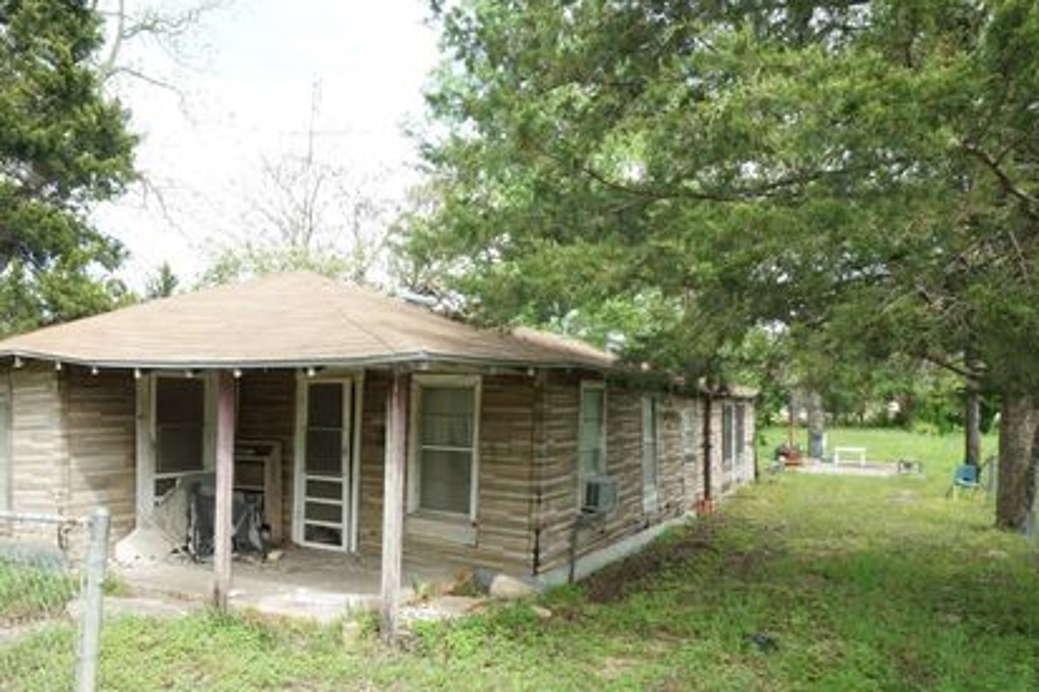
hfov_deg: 75.9
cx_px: 468
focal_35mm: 23
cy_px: 409
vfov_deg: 54.7
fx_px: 664
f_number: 22
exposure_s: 1/40
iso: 800
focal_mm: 13
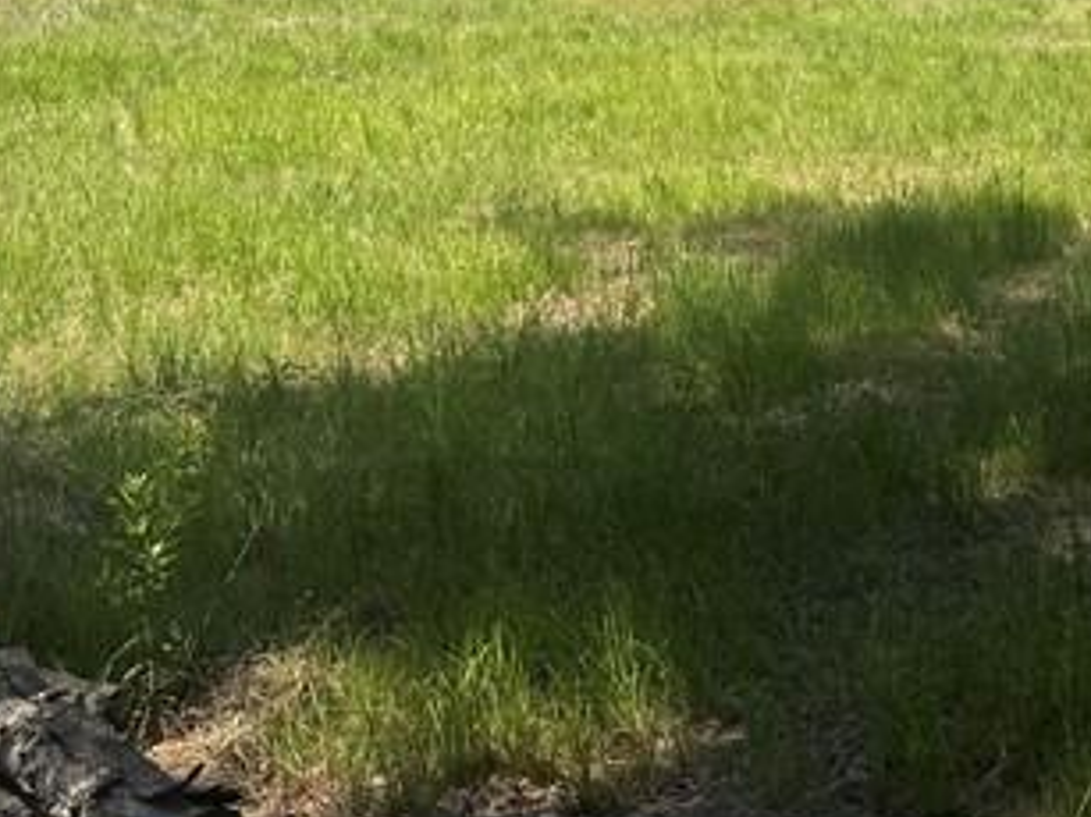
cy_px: -213
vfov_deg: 17.4
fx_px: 2520
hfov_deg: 23.2
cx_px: 1148
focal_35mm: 80
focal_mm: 6.76
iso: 80
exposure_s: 1/3425
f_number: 1.78
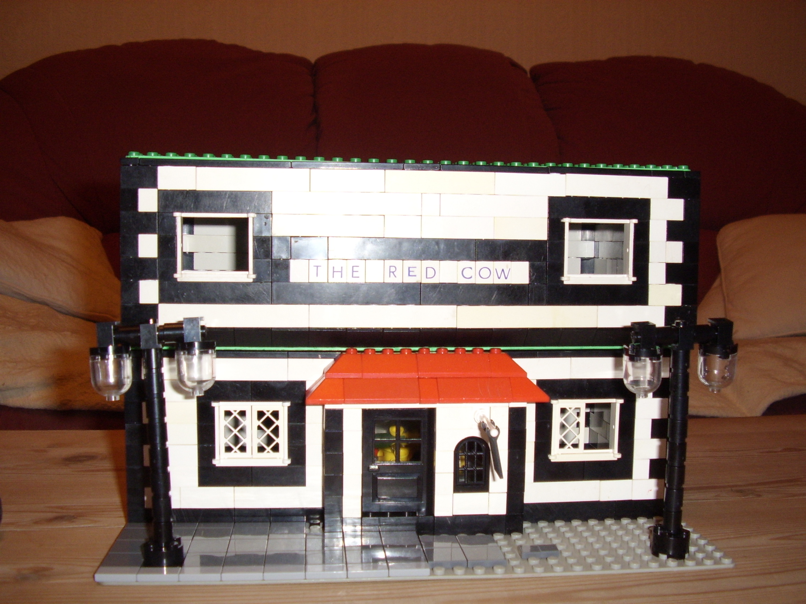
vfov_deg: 46.8
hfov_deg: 60.0
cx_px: 403
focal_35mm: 30
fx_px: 699
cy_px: 302
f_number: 2.9
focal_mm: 5.8
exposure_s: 1/30
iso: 141
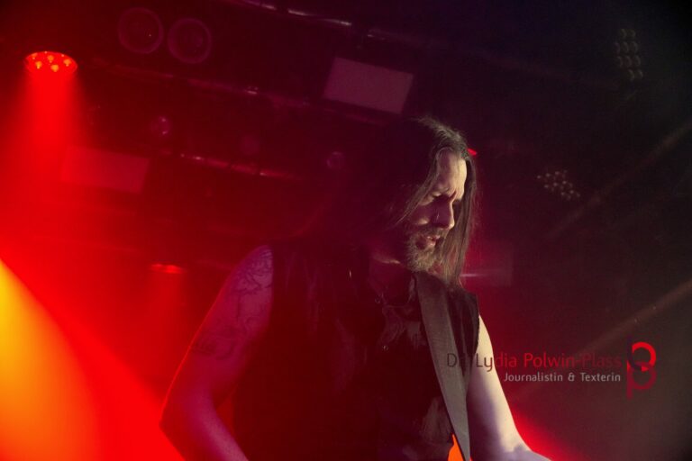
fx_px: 1442
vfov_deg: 18.2
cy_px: 230
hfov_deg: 27.0
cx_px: 346
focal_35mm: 75
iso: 6400
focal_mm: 50
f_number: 4.5
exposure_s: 1/60
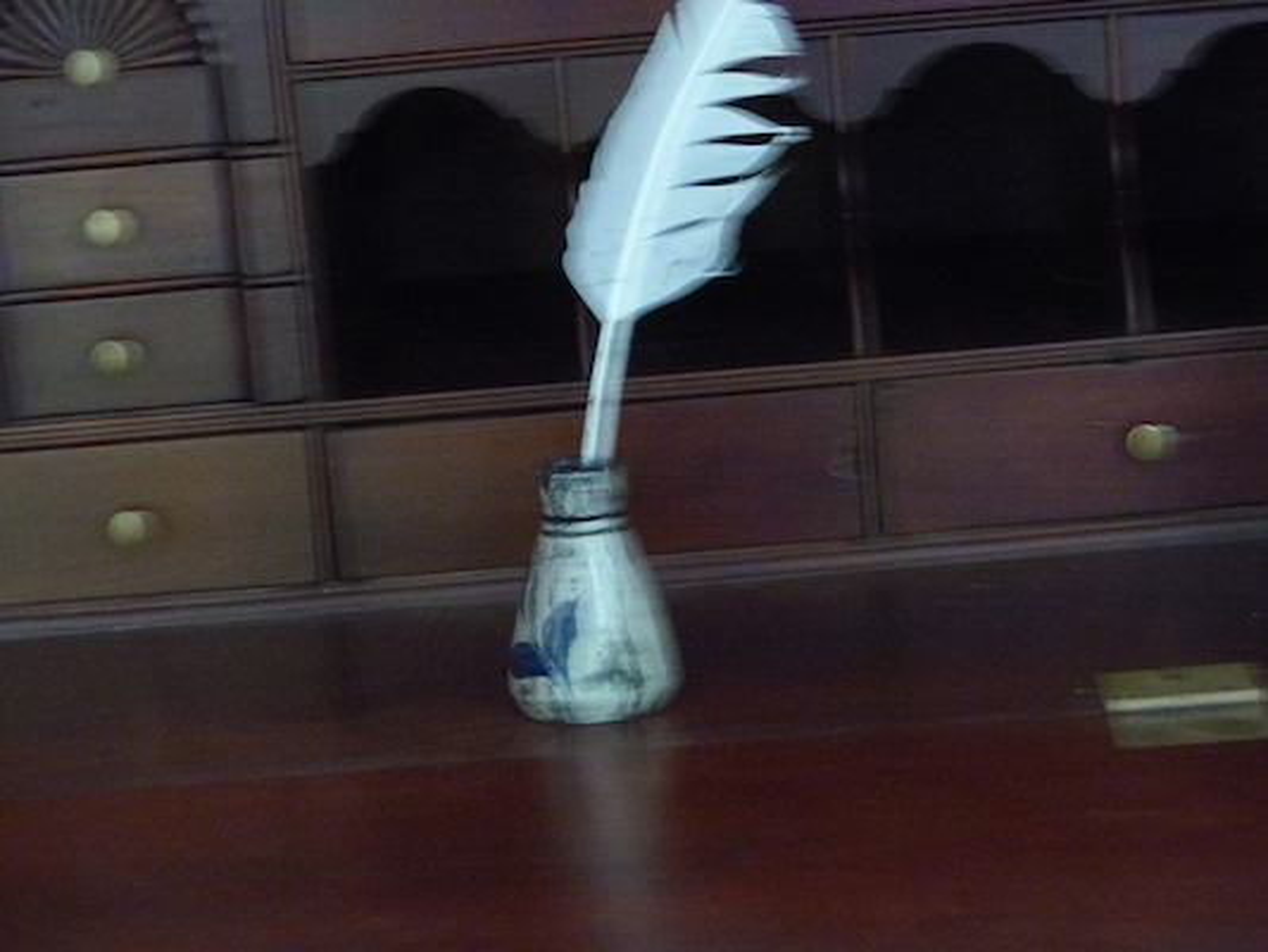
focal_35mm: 121
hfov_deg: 16.3
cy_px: 476
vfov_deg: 12.3
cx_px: 634
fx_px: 4433
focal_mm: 21.8
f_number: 2.8
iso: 1600
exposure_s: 1/15
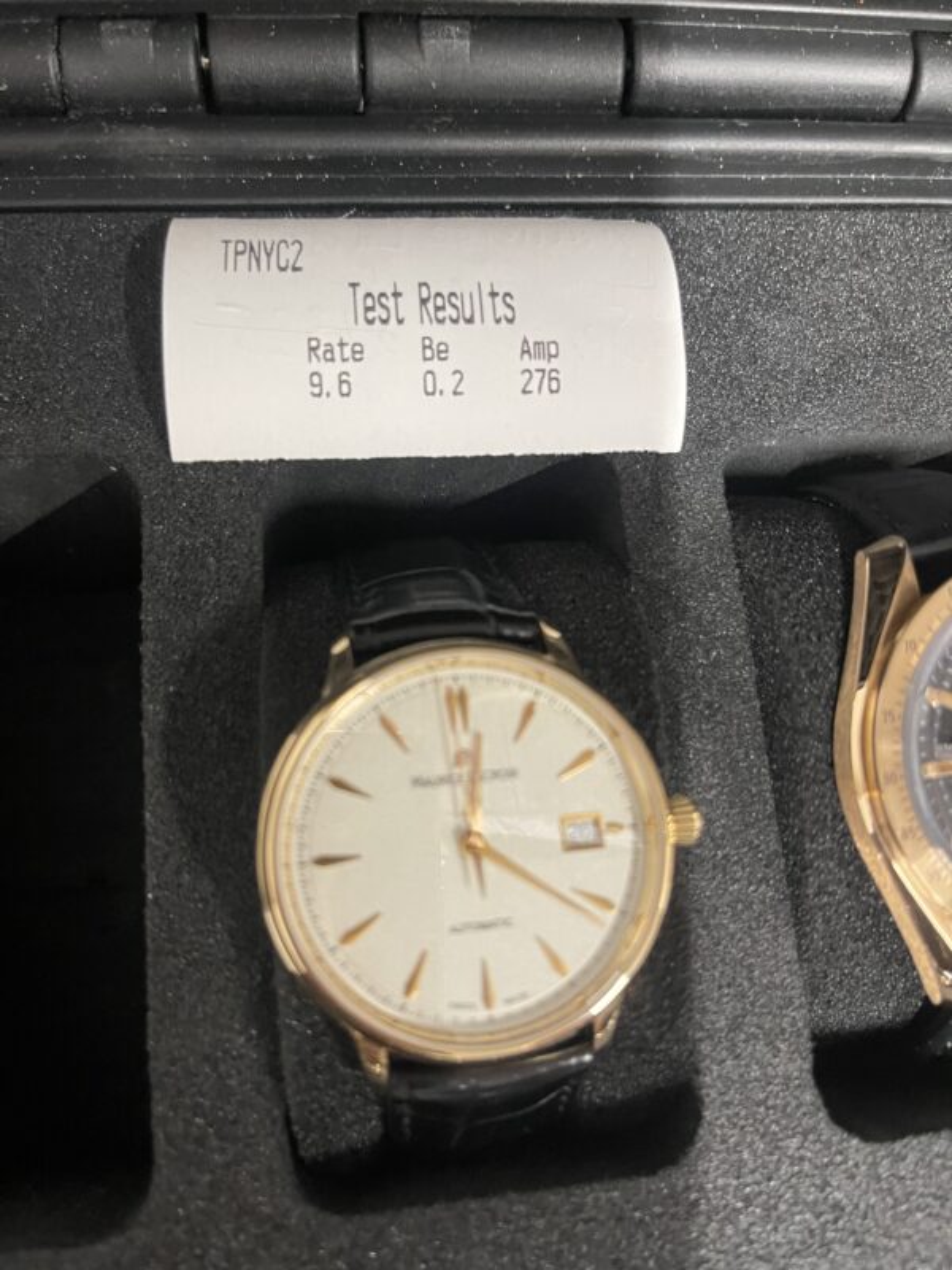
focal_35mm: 25
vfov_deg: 69.4
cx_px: 476
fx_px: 917
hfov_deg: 54.9
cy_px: 635
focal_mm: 5.1
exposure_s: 1/60
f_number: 1.6
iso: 400
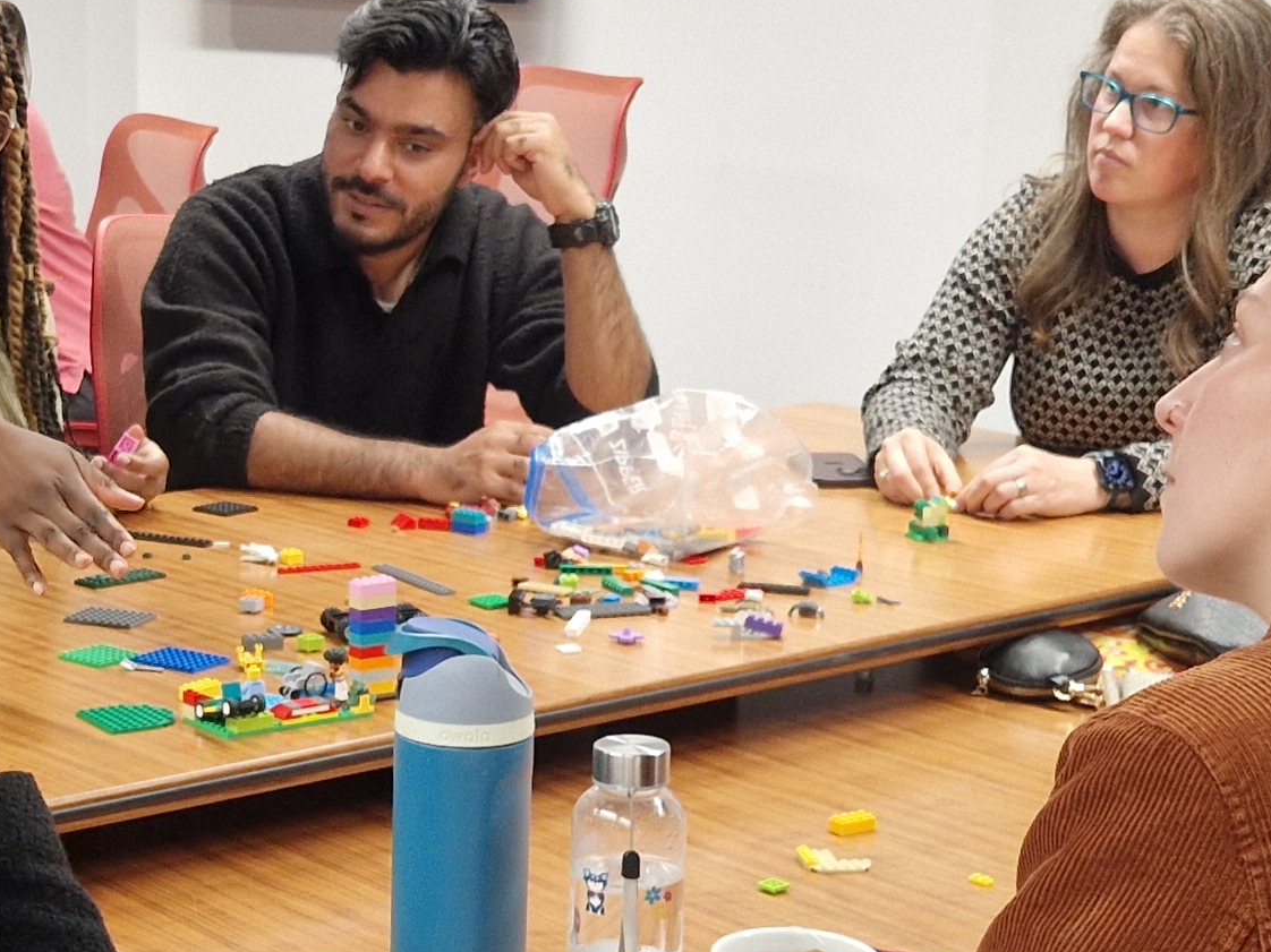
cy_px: 722
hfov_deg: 23.6
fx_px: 3010
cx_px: 336
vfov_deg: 17.9
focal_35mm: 82
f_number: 1.8
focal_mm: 5.4
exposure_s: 1/100
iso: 320
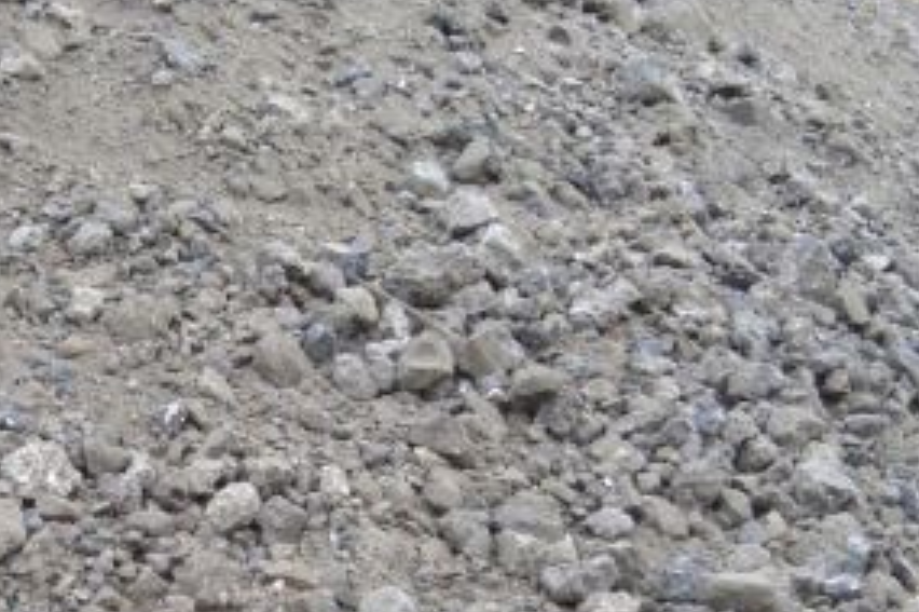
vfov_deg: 14.9
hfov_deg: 22.5
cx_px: 175
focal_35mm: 89
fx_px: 2271
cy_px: 703
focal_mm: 7.9
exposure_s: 1/125
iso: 80
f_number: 2.8
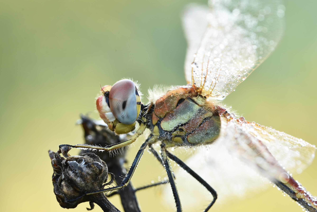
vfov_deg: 8.7
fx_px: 1387
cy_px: 106
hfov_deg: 13.0
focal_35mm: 158
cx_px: 158
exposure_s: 1/5
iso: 100
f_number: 16
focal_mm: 105
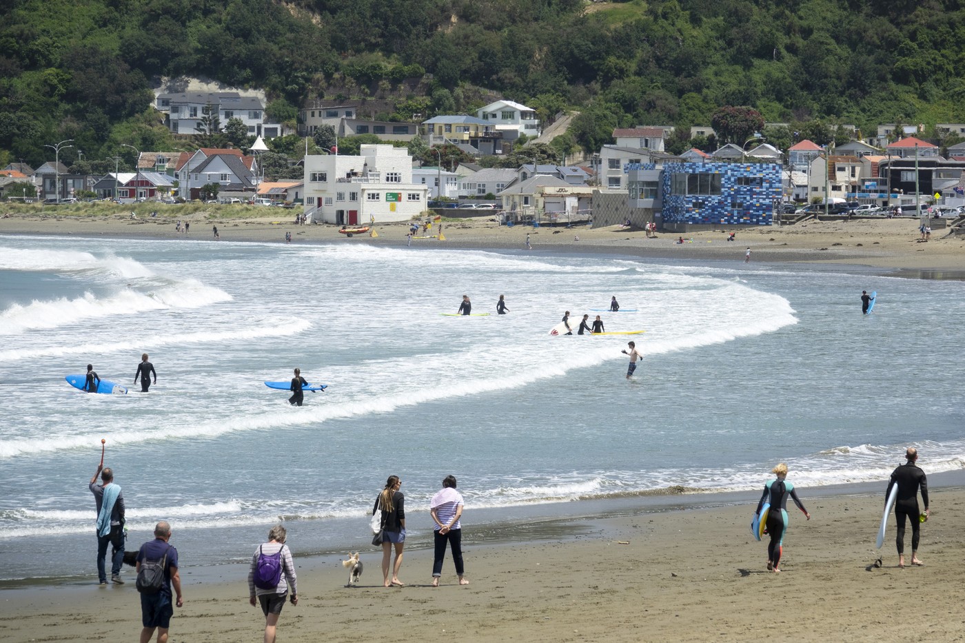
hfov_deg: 9.9
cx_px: 482
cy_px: 322
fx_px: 5548
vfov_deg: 6.6
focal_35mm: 207
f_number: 4.5
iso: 100
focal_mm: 75.77
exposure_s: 1/1600
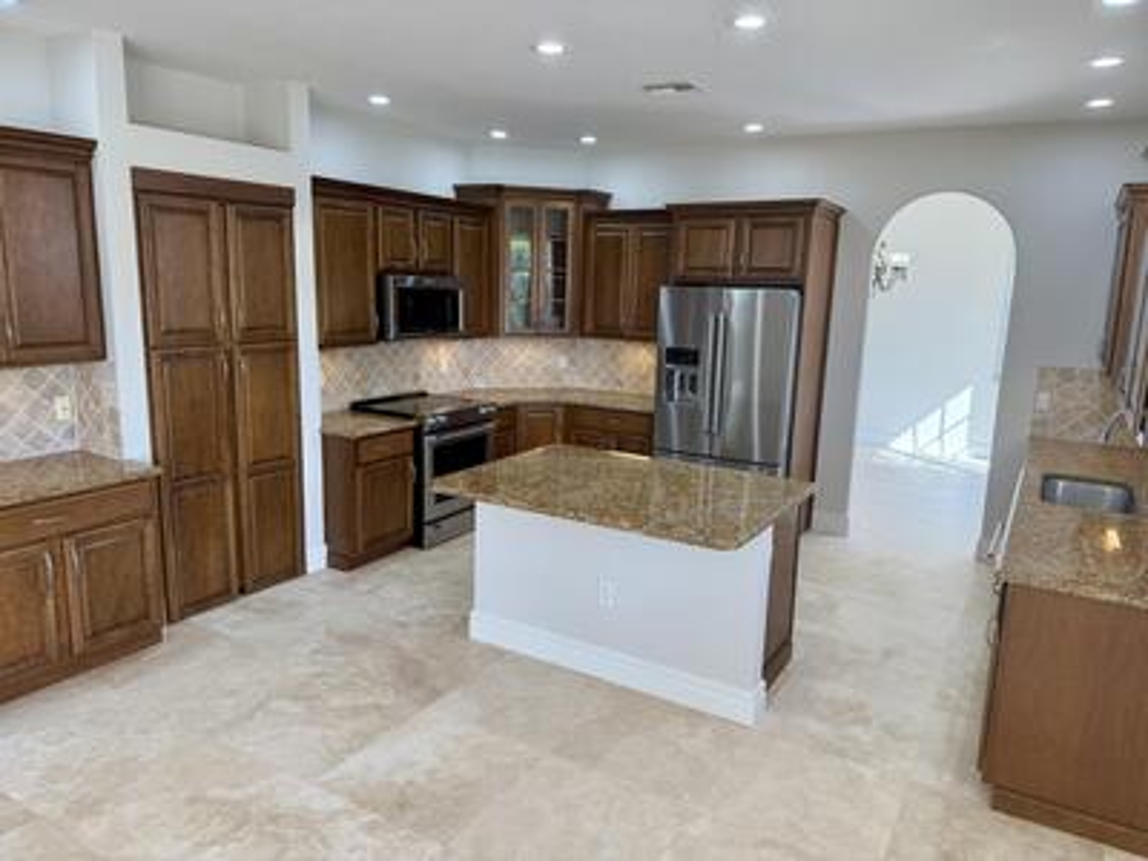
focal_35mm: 24
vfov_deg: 56.8
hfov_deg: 71.6
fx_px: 796
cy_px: 430
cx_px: 574
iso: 100
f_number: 1.78
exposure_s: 1/305
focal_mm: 6.76
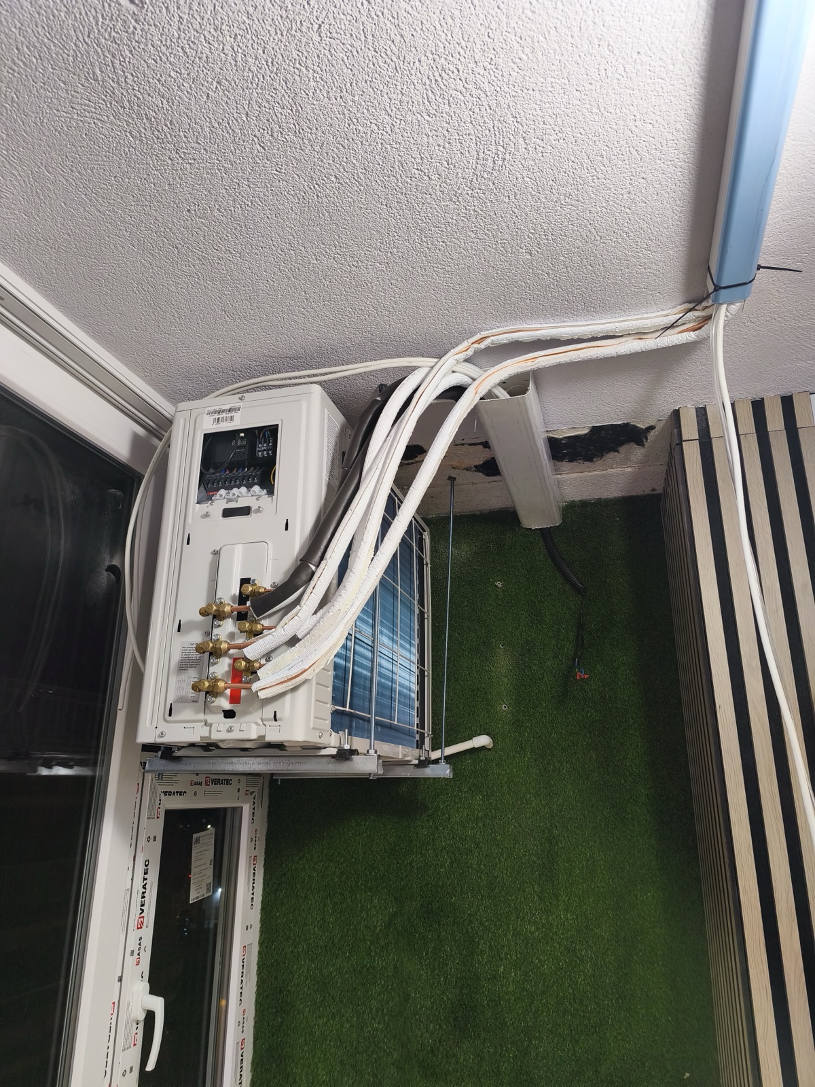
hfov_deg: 58.9
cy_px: 544
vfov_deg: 73.9
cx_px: 408
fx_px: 722
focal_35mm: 23
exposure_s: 1/50
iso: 200
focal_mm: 6.14
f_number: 1.65
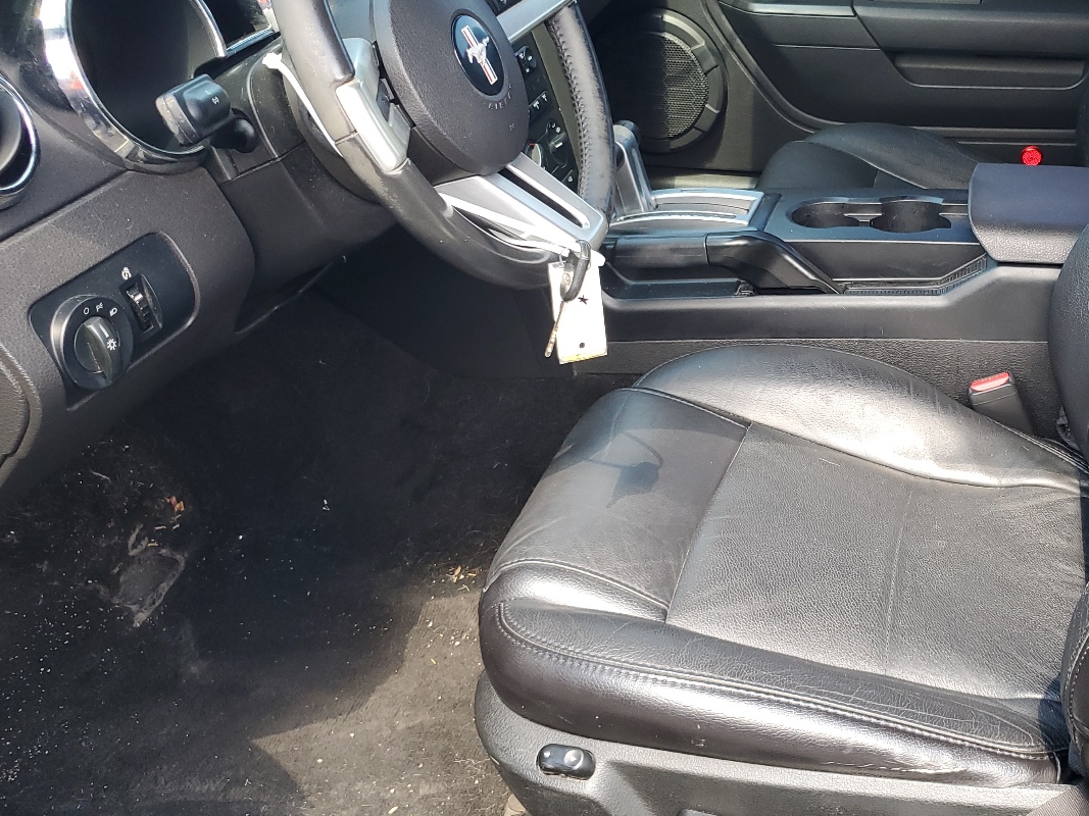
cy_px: 356
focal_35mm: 39
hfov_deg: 46.5
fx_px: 1227
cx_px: 786
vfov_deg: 36.8
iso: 57
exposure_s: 1/120
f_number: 1.5
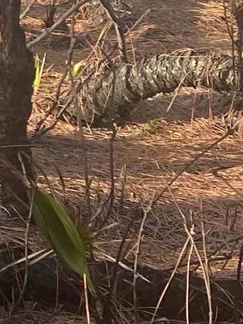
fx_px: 1677
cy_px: 40
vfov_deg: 11.0
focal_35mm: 179
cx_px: -363
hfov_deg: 7.7
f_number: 1.8
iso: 32
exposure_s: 1/810
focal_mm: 4.25
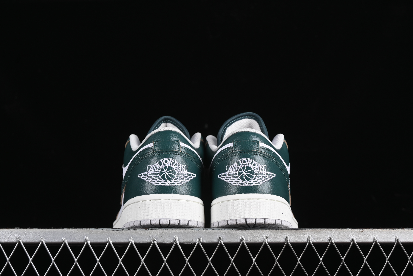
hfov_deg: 28.3
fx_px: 820
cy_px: 140
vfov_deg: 19.1
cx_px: 204
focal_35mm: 72
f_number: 7.1
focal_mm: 47
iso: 160
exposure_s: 1/160
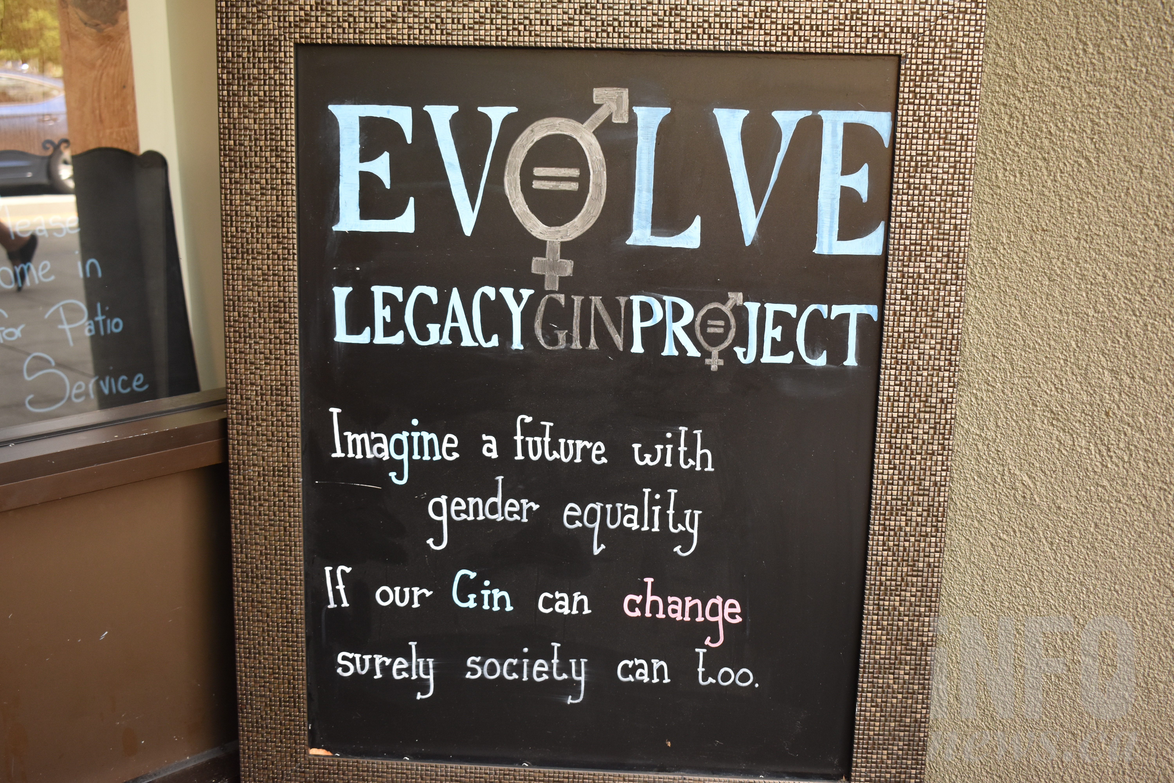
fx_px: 1223
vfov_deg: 35.5
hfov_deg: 51.3
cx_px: 587
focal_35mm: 38
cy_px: 392
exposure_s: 1/250
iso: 800
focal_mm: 25
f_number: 4
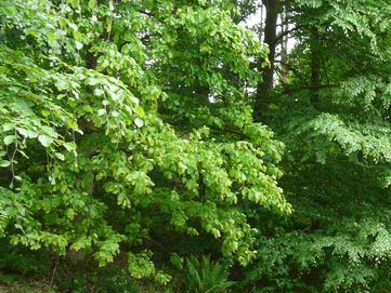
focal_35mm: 62
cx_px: 423
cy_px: 179
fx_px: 701
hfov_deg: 28.5
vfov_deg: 23.6
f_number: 2.8
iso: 125
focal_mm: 4.6
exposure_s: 1/125
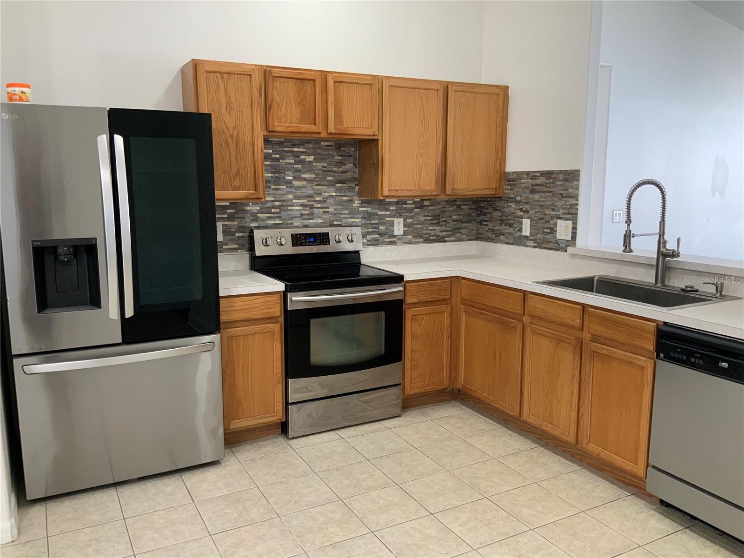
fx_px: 623
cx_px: 372
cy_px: 279
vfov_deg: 48.2
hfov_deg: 61.7
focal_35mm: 29
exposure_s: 1/60
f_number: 1.8
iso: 80
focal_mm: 3
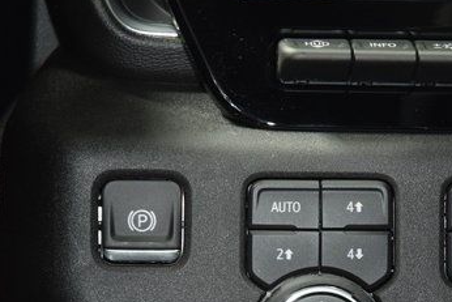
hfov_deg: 10.6
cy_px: 243
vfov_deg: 7.1
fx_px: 2437
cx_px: 311
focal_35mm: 194
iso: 1600
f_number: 4.5
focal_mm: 70
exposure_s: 1/15
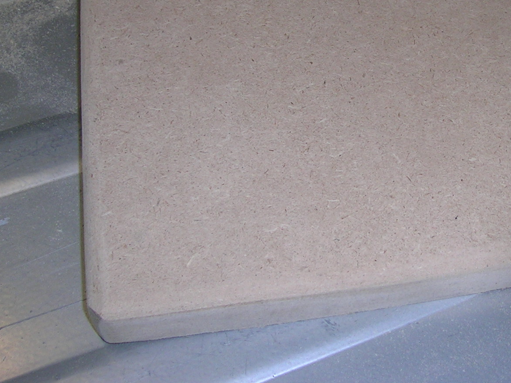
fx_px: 900
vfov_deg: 23.8
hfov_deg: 31.2
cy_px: 101
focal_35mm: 61
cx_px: 376
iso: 50
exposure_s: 1/60.1
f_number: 4.8
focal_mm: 5.4
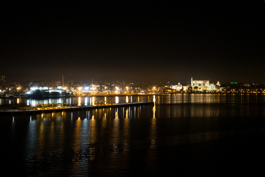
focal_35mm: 70
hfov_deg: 28.8
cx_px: 132
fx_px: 515
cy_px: 88
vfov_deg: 19.5
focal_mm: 25.7
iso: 1600
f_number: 2.8
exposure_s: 1/13
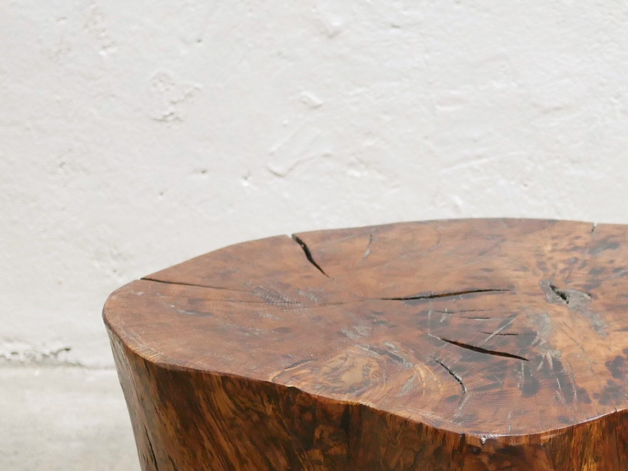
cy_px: 355
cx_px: 558
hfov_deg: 17.9
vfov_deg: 13.7
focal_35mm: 108
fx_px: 1960
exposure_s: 1/60
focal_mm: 20
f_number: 1.7
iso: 1000
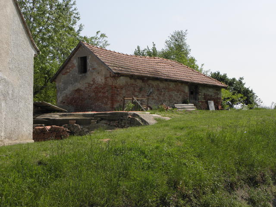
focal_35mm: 63
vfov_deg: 23.3
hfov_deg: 30.7
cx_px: 138
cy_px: 104
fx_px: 502
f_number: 5.6
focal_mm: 11.39
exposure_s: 1/250
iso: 64
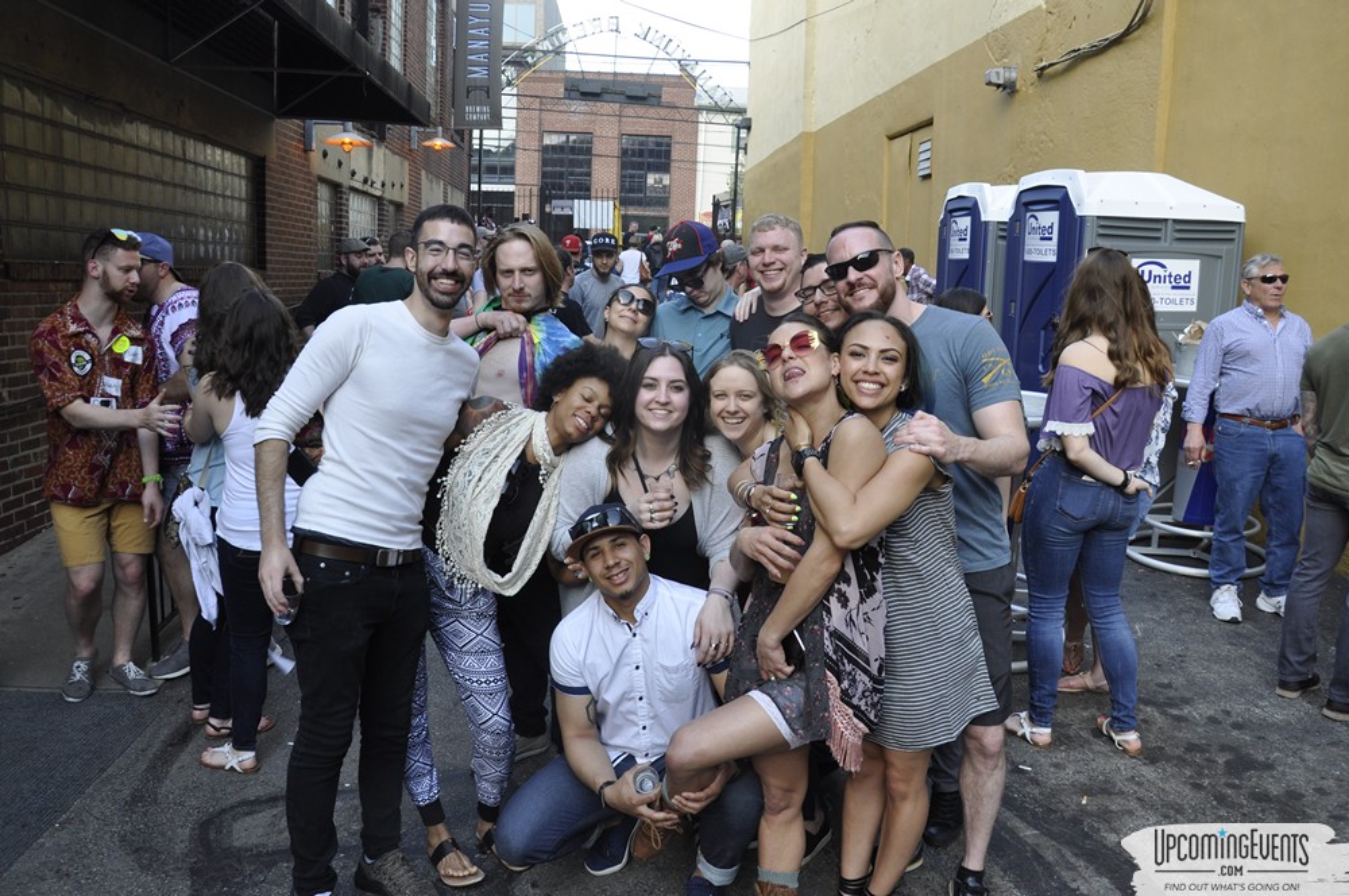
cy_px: 448
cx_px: 674
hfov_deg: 67.4
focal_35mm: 27
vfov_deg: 47.8
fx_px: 1010
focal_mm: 18
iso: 400
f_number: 9
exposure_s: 1/80
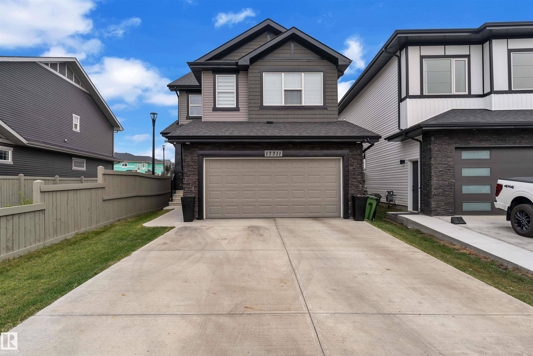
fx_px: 292
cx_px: 266
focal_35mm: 20
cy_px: 178
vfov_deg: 62.7
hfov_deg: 84.8
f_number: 4.5
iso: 200
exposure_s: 1/1000
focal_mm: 19.7
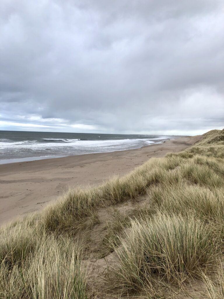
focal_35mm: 28
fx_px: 242
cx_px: 112
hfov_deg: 49.7
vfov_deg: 63.4
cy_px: 150
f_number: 1.8
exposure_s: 1/906
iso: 20
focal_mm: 4
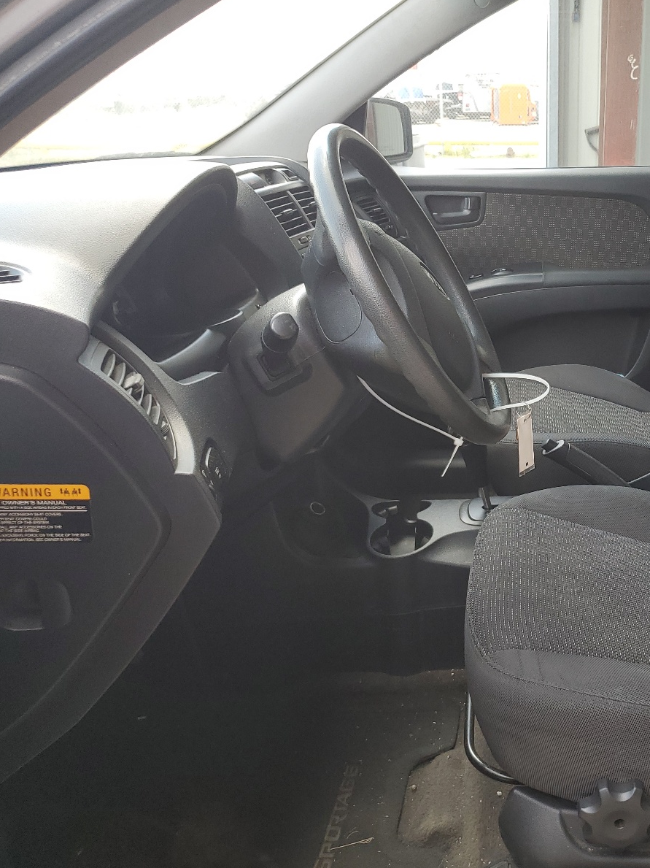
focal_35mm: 35
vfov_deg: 52.6
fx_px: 877
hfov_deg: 38.1
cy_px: 434
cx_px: 576
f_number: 1.5
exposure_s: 1/200
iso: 50
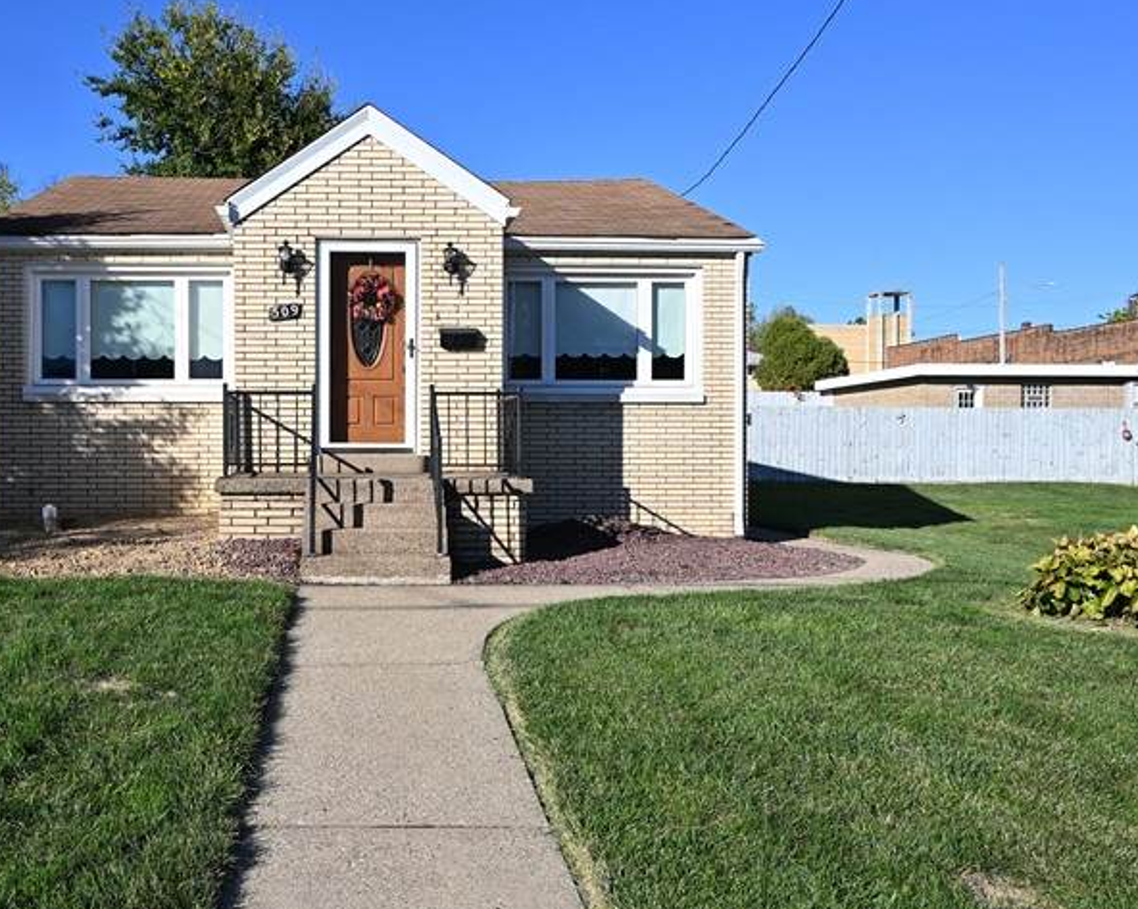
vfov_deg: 47.1
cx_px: 375
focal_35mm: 31
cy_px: 465
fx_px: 1044
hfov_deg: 55.9
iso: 100
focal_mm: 12
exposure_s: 1/320
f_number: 6.3
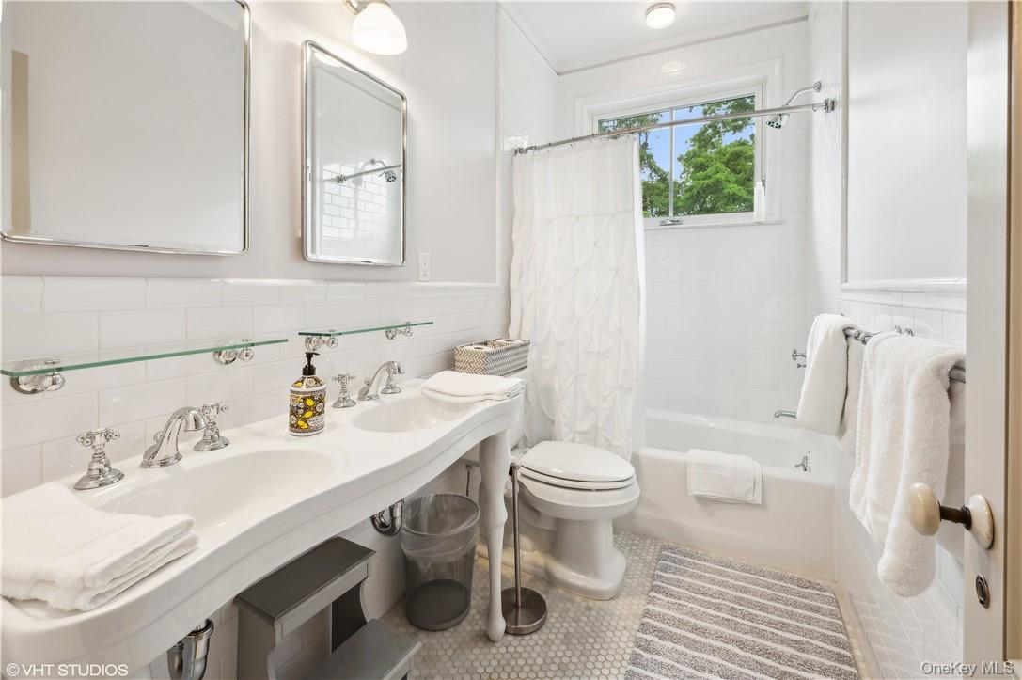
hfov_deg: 104.3
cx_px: 511
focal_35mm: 14
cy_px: 340
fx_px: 397
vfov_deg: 81.1
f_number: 11
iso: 200
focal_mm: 14
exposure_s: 1/3.33
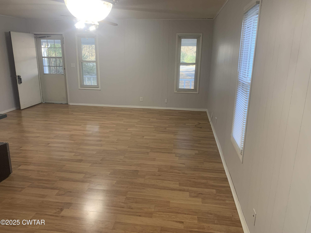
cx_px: 156
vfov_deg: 53.1
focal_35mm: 26
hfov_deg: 67.3
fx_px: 234
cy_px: 116
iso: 100
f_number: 1.8
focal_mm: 4.25
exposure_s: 1/60
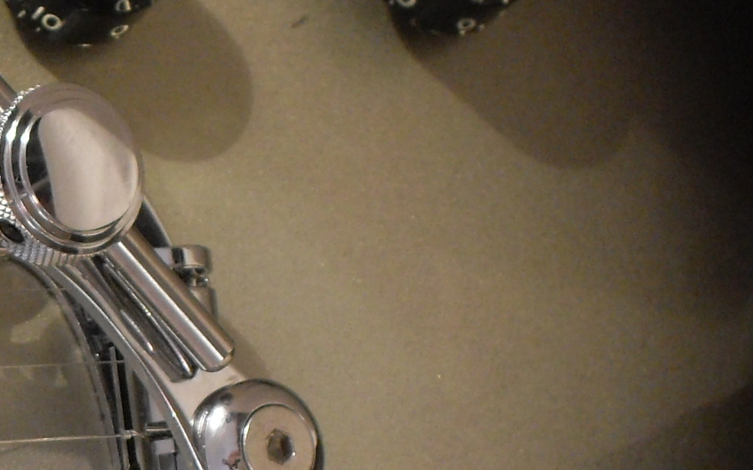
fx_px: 4802
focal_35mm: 234
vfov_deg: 5.6
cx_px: -205
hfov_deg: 8.8
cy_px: 537
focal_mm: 13.5
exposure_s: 1/1.43
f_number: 4.4
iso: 200
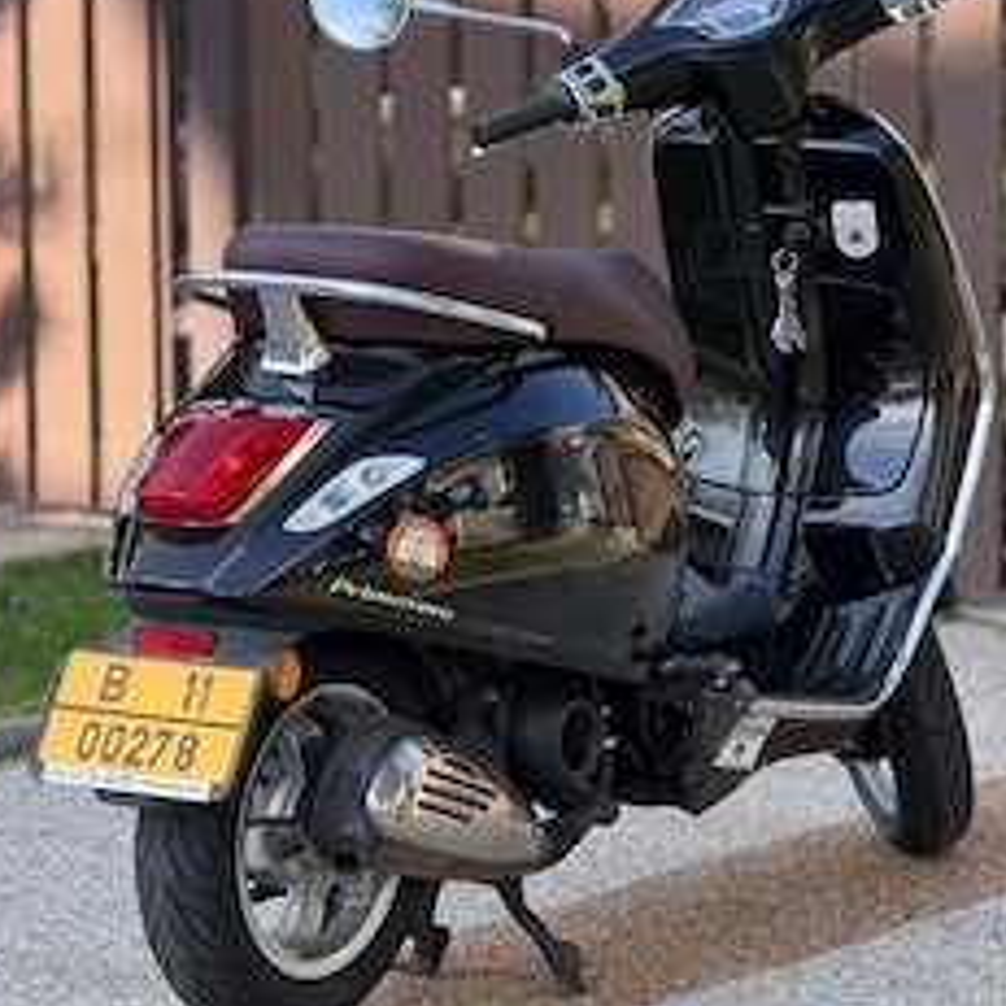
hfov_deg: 11.4
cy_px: 353
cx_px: 588
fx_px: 5031
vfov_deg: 11.4
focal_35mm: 153
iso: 50
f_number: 2.8
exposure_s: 1/207
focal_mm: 16.89
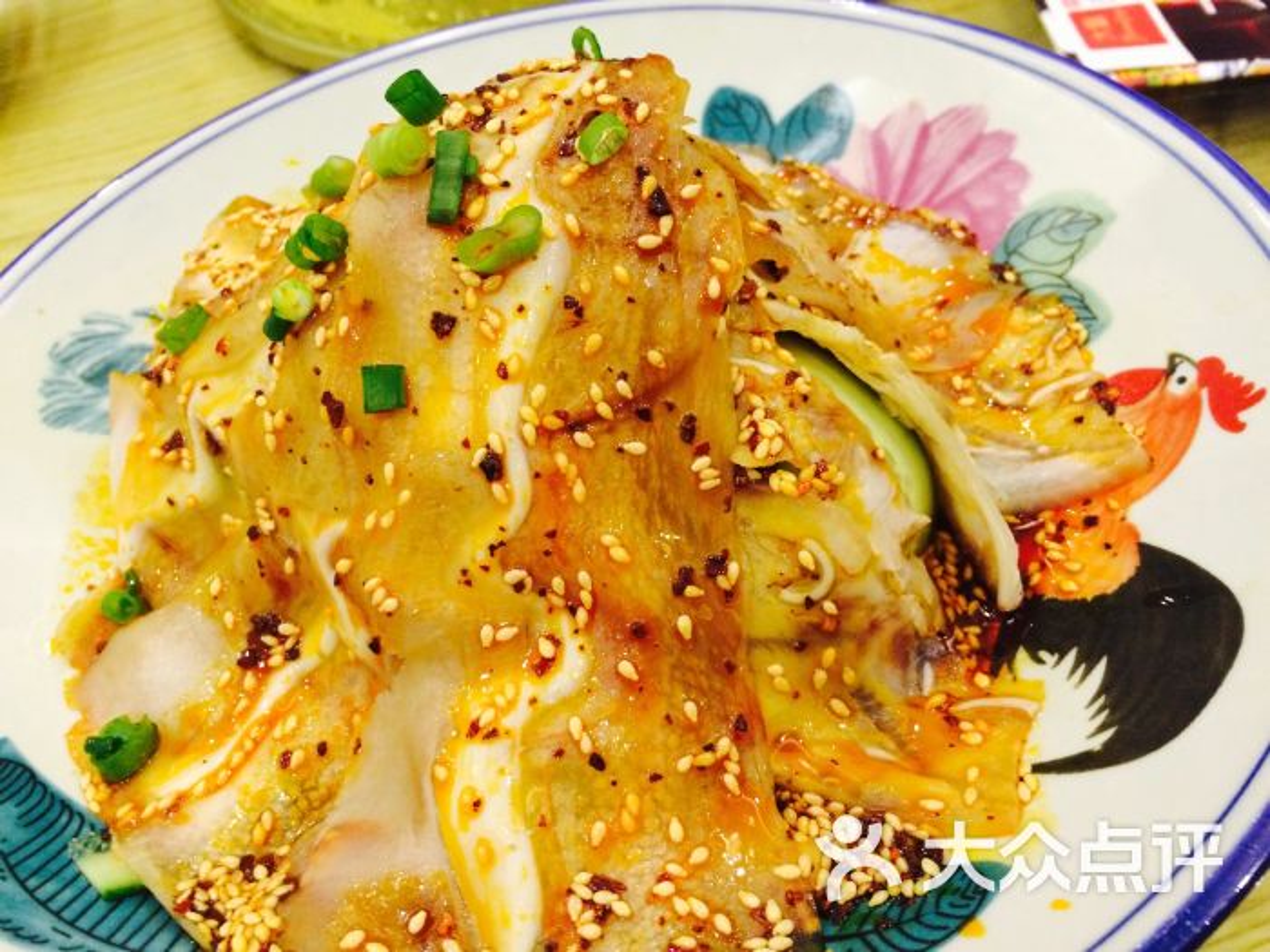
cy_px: 476
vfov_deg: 48.2
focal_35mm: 29
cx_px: 635
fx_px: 1064
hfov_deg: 61.7
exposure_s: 1/33
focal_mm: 4.15
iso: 250
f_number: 2.2
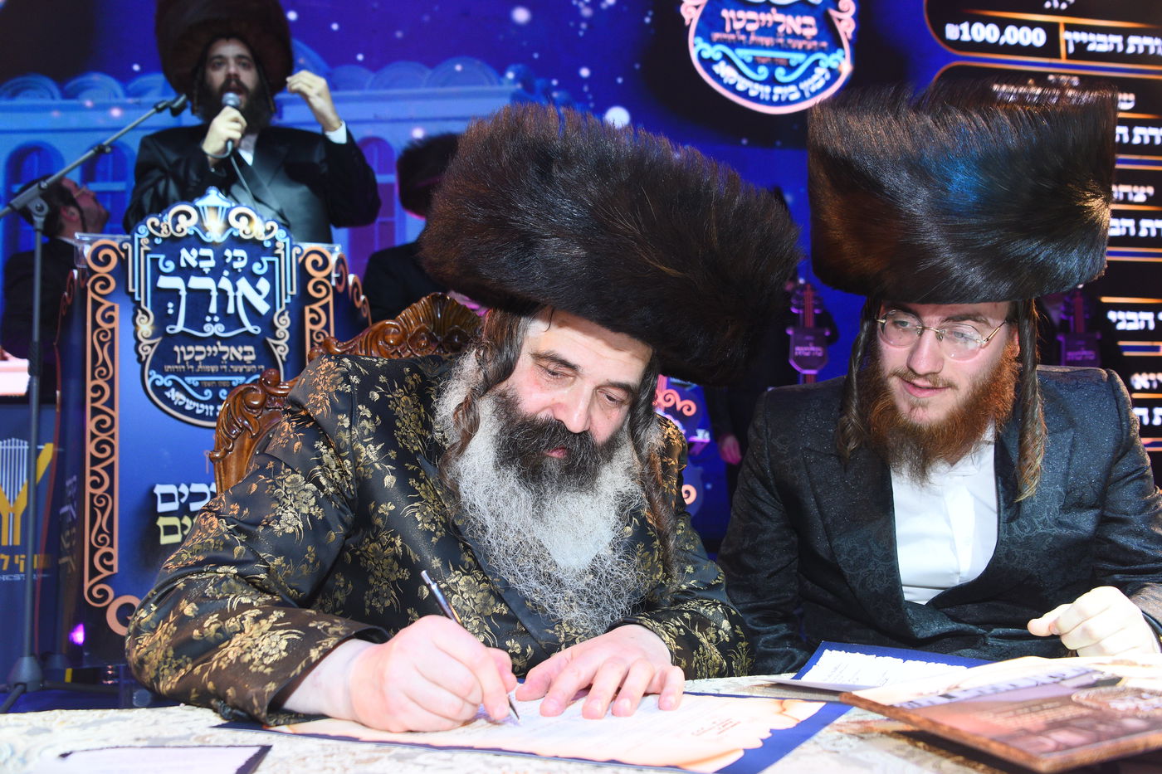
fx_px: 1162
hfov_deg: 53.1
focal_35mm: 36
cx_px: 581
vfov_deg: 36.9
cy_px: 387
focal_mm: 36
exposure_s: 1/100
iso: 1250
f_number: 5.6
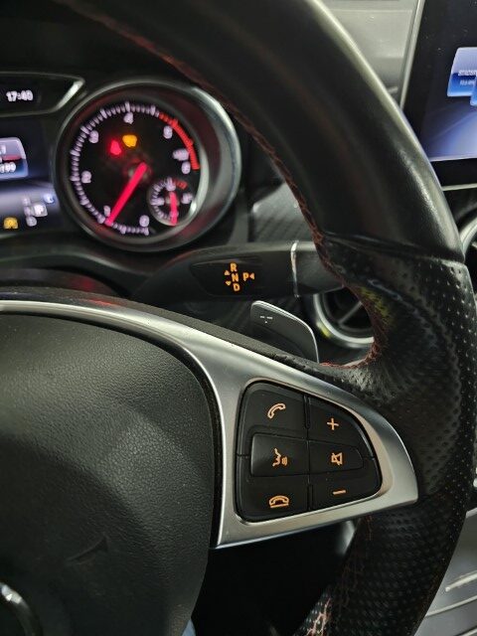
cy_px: 318
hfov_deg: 58.9
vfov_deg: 73.9
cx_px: 238
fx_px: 423
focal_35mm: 23
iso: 1250
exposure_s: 1/25
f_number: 1.7
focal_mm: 6.3
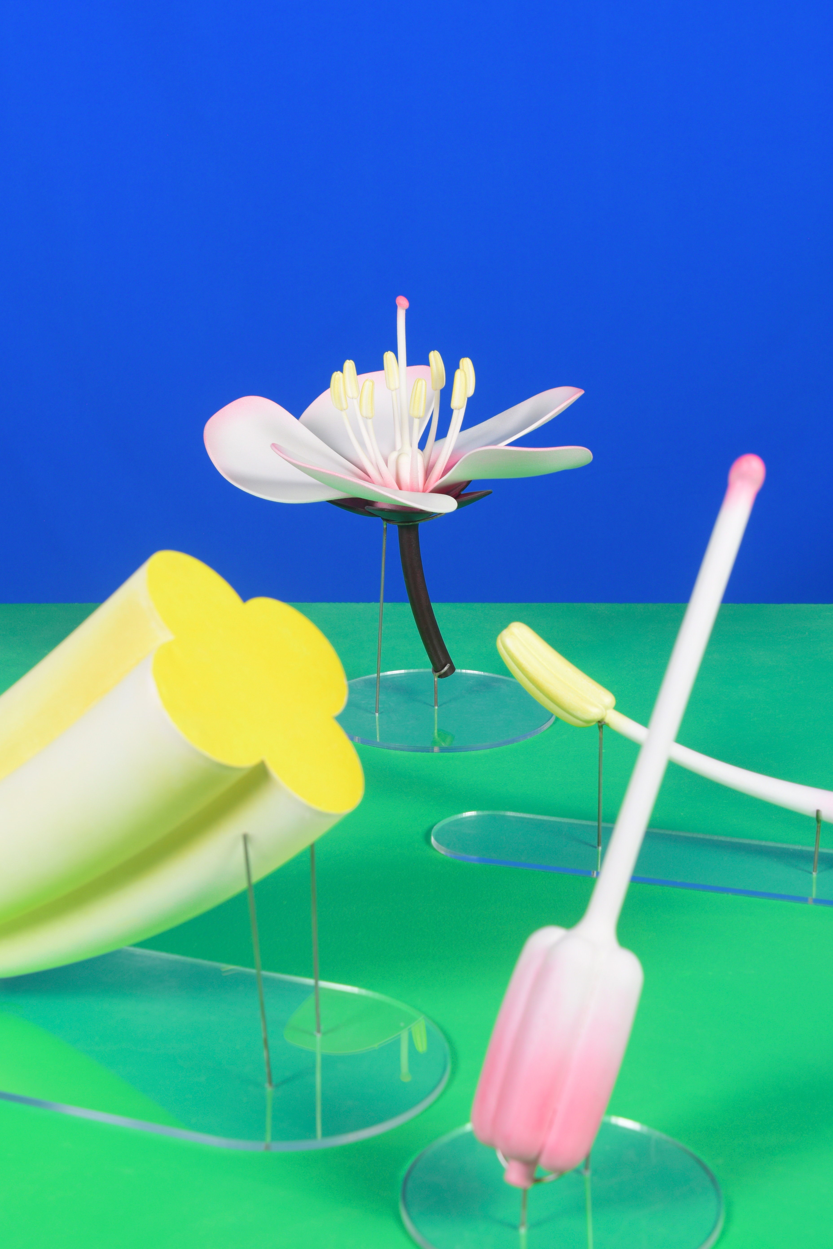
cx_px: 416
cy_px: 624
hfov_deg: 22.6
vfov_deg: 33.4
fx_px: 2082
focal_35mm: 60
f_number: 8
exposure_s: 1/5
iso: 100
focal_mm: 40
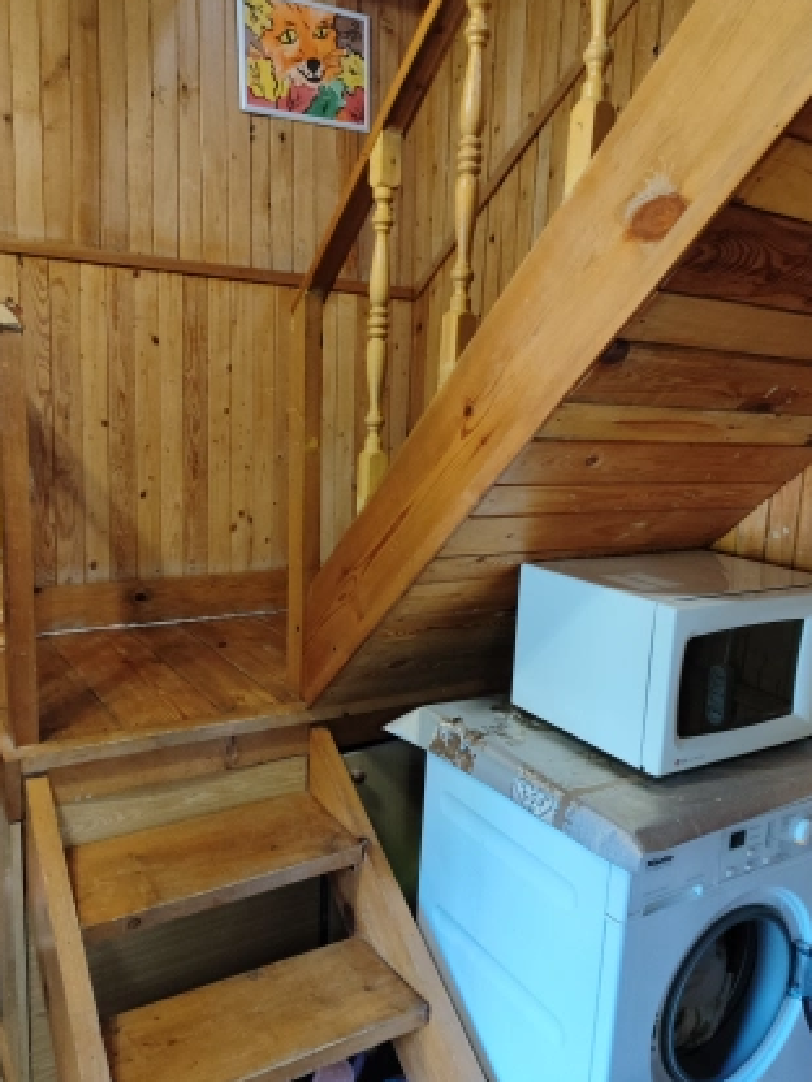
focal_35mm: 27
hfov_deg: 51.3
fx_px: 844
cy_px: 549
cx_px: 428
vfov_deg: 65.3
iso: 627
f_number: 1.89
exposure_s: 1/33
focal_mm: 5.89
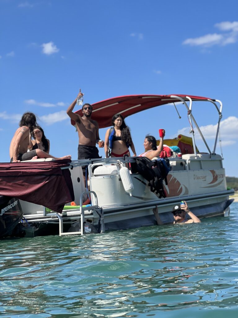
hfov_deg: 19.1
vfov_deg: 25.3
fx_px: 706
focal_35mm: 77
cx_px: 119
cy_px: 159
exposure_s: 1/585
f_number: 2.8
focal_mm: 9
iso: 32
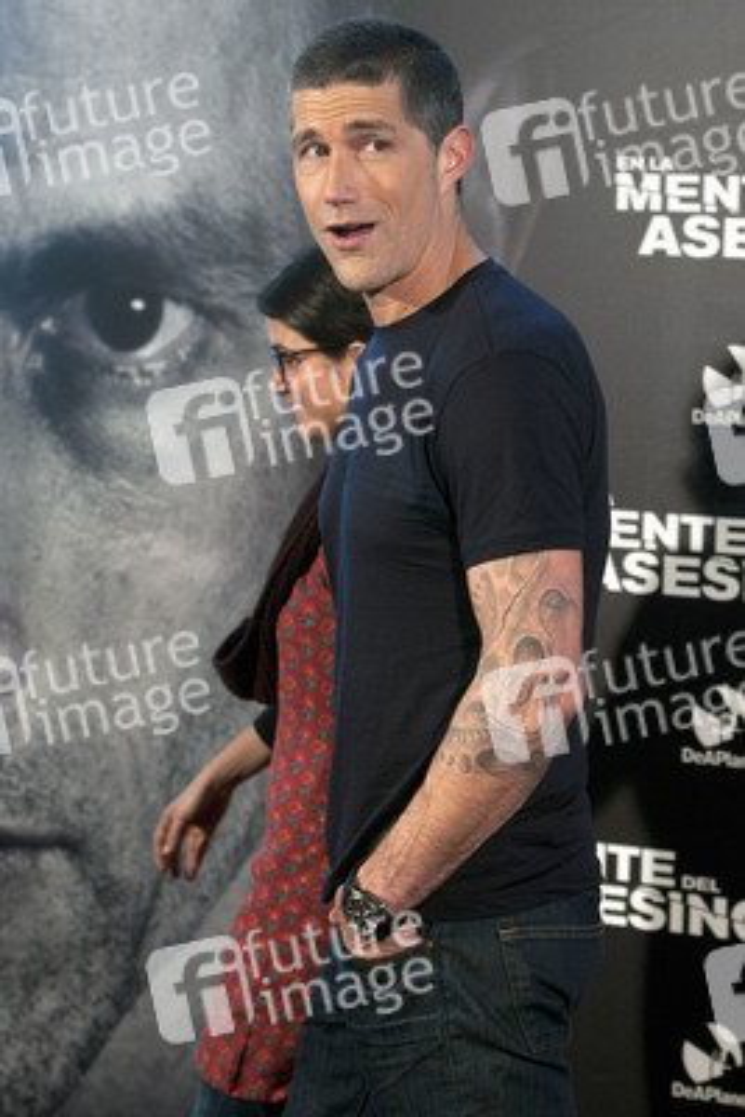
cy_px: 558
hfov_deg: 13.1
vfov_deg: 19.4
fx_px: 3256
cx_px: 372
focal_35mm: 105
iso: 800
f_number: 3.5
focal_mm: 70
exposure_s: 1/200
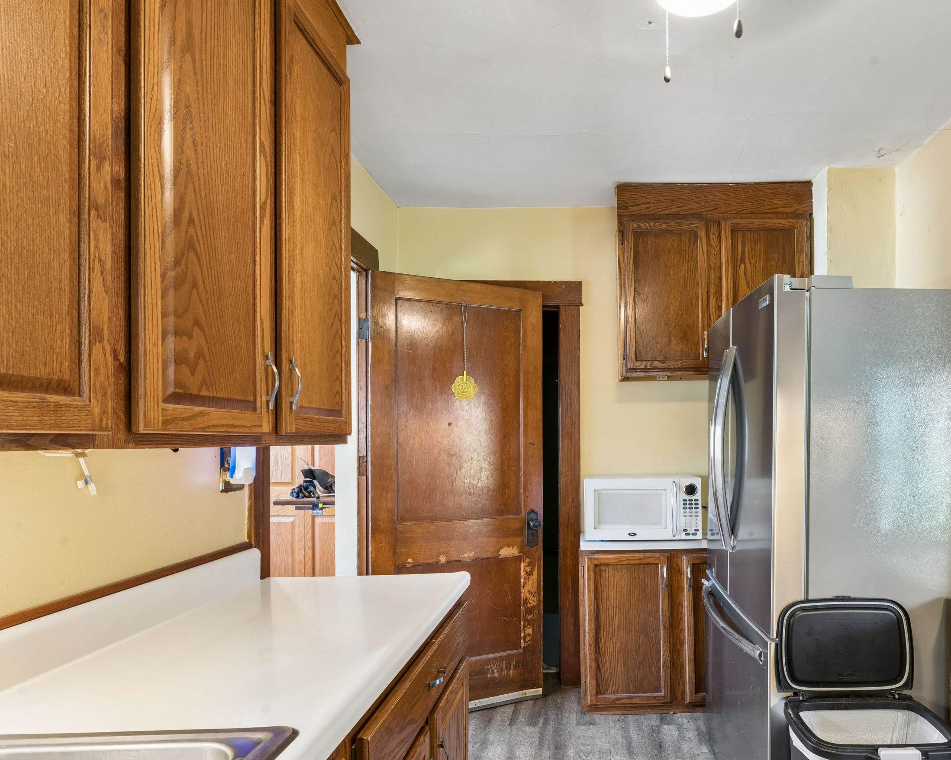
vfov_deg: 64.8
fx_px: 595
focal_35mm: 21
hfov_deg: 75.7
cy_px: 438
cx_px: 606
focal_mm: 16.1
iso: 400
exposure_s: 1.6
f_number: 13
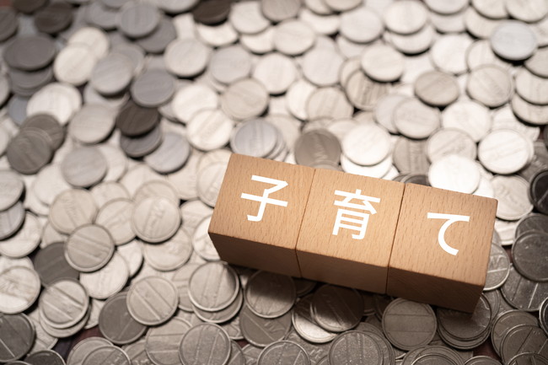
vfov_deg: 27.0
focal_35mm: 50
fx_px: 761
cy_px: 182
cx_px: 274
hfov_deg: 39.6
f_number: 3.2
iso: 100
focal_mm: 50
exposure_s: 1/800
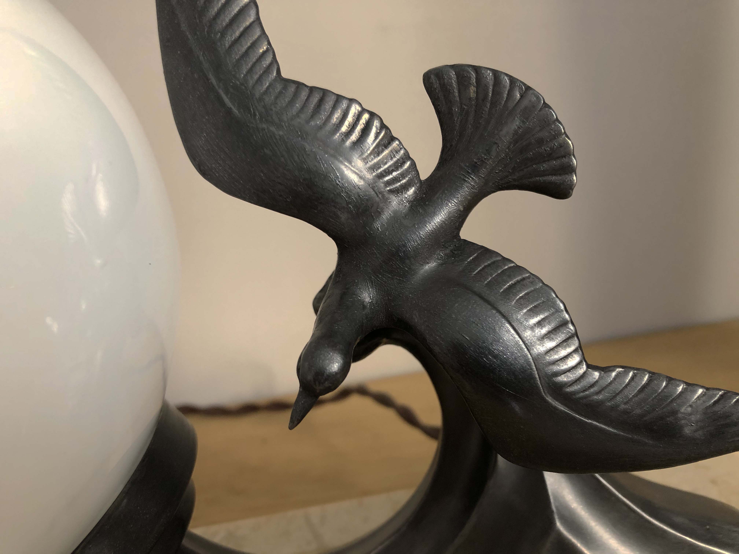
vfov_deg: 49.7
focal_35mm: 28
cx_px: 370
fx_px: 598
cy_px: 277
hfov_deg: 63.4
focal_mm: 3.99
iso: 50
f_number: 1.8
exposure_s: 1/15
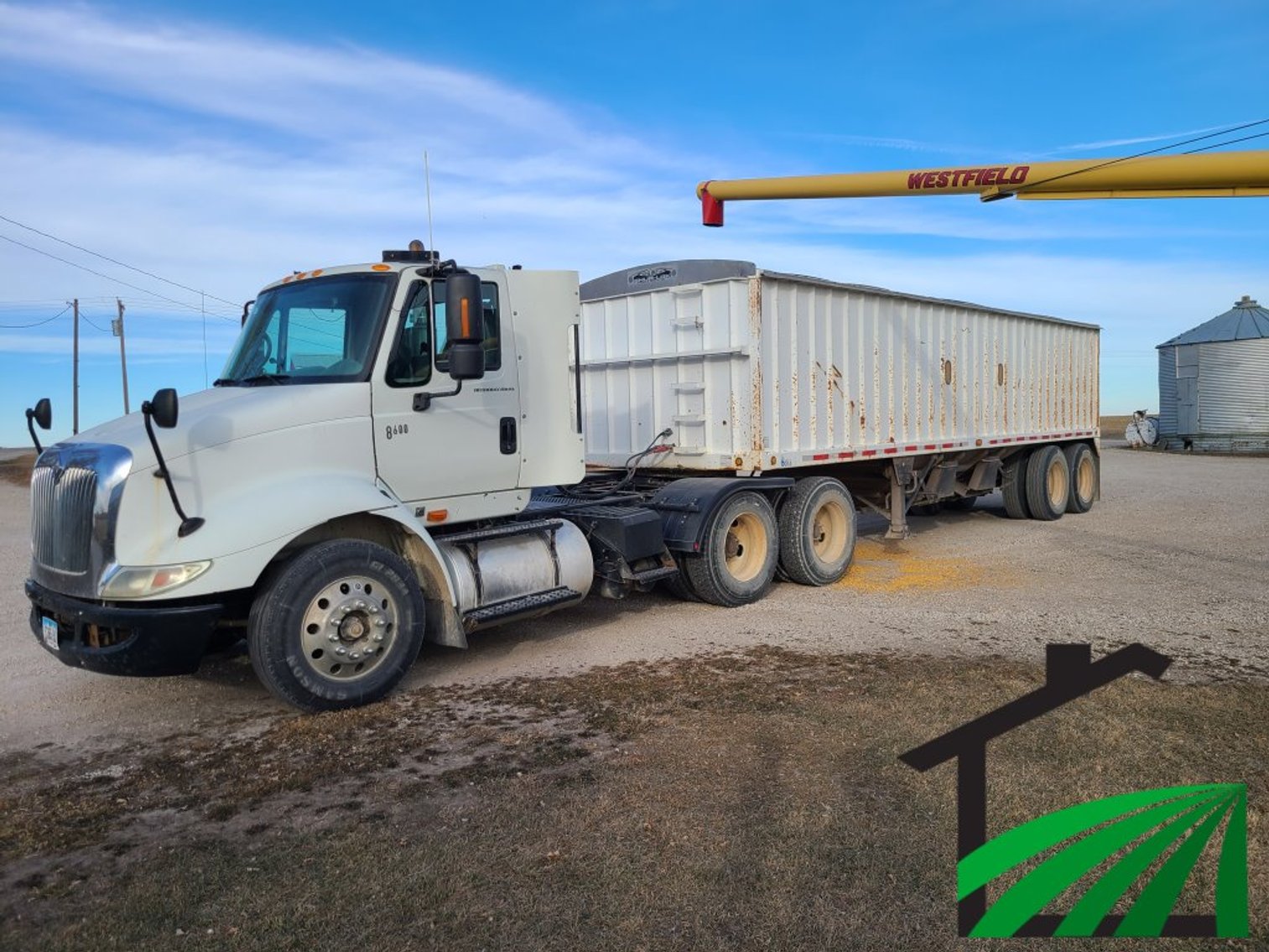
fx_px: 953
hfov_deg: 67.3
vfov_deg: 53.1
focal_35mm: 26
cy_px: 476
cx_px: 634
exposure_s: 1/1513
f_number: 1.8
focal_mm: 5.4
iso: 40
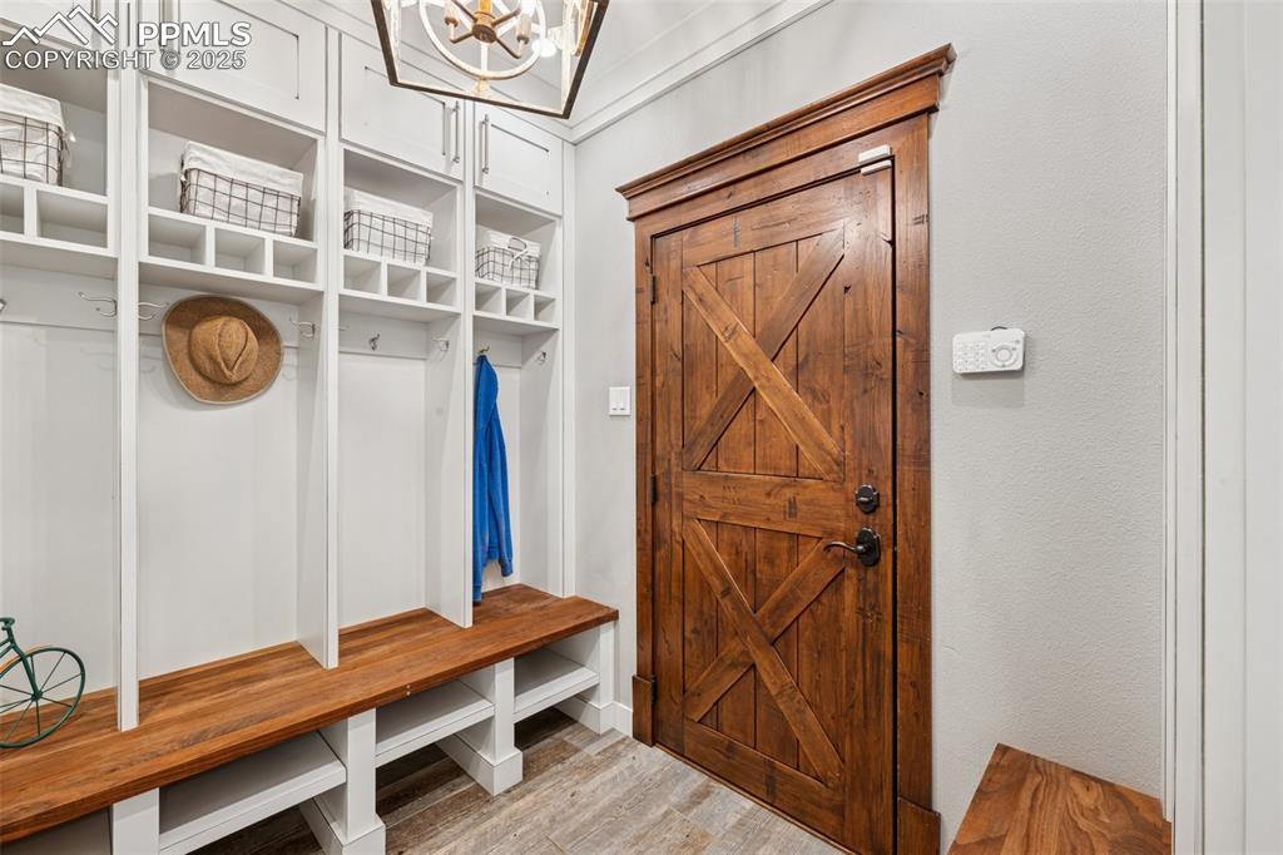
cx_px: 642
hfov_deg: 100.4
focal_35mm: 15
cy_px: 428
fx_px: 534
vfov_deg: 77.3
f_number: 11
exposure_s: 3
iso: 100
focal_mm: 15
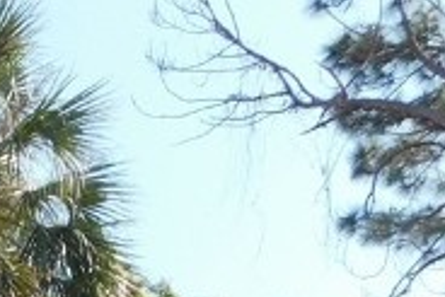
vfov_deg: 9.2
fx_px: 1645
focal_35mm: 133
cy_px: 729
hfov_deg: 13.6
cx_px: -387
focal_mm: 4
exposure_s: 1/800
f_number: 3
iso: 125
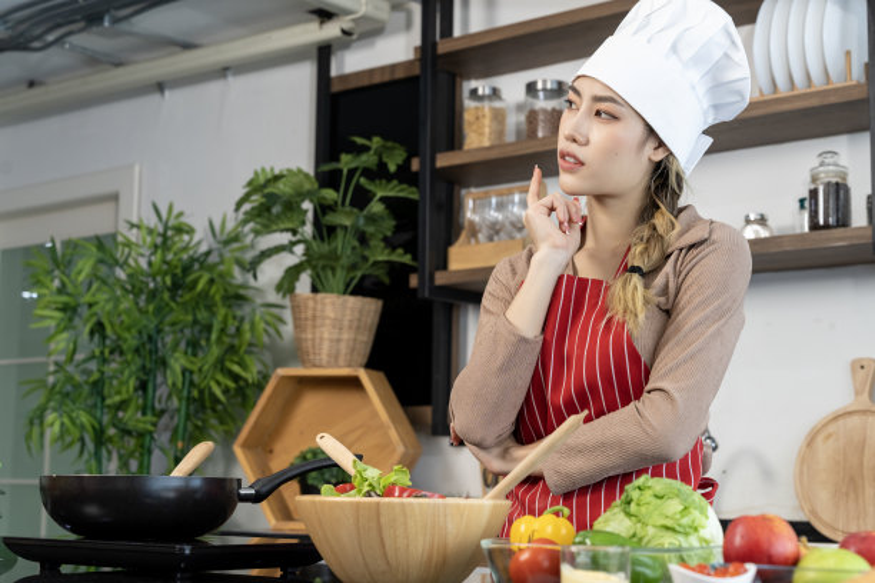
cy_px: 292
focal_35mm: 59
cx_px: 438
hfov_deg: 33.9
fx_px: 1434
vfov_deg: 23.0
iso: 1250
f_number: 5
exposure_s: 1/160
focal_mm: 59
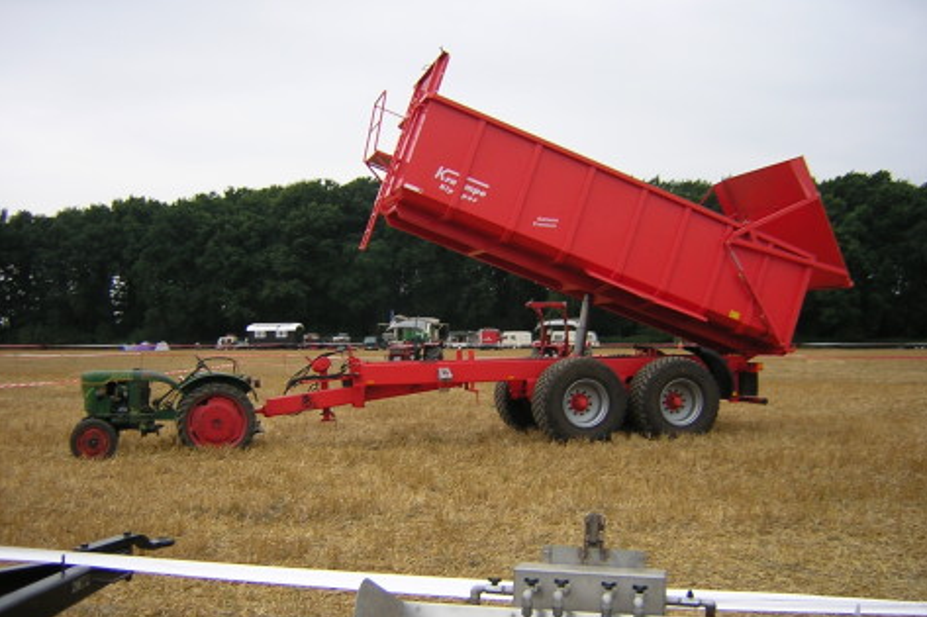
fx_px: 978
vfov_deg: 35.0
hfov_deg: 50.7
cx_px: 468
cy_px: 317
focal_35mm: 38
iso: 100
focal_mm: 4.7
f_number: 2.6
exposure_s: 1/33.9
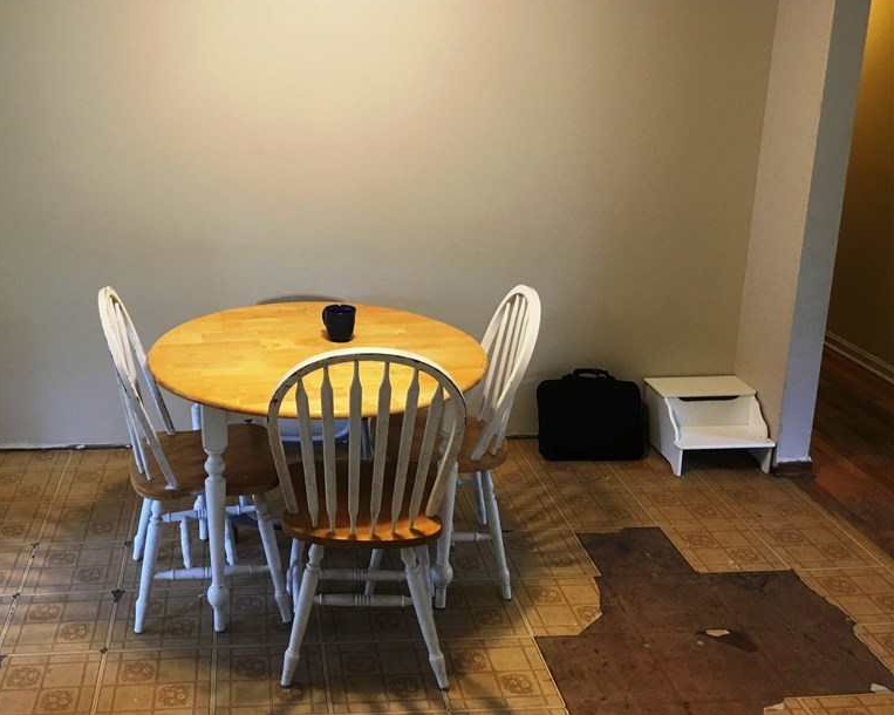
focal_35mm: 38
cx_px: 295
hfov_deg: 47.1
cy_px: 305
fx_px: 1005
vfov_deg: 39.1
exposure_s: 1/30
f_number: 2.2
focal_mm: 4.15
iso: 100
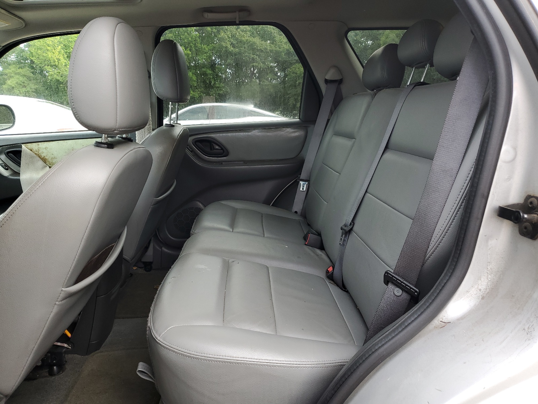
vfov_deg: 53.1
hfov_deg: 67.3
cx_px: 269
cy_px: 202
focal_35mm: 26
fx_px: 404
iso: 50
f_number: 1.5
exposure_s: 1/200
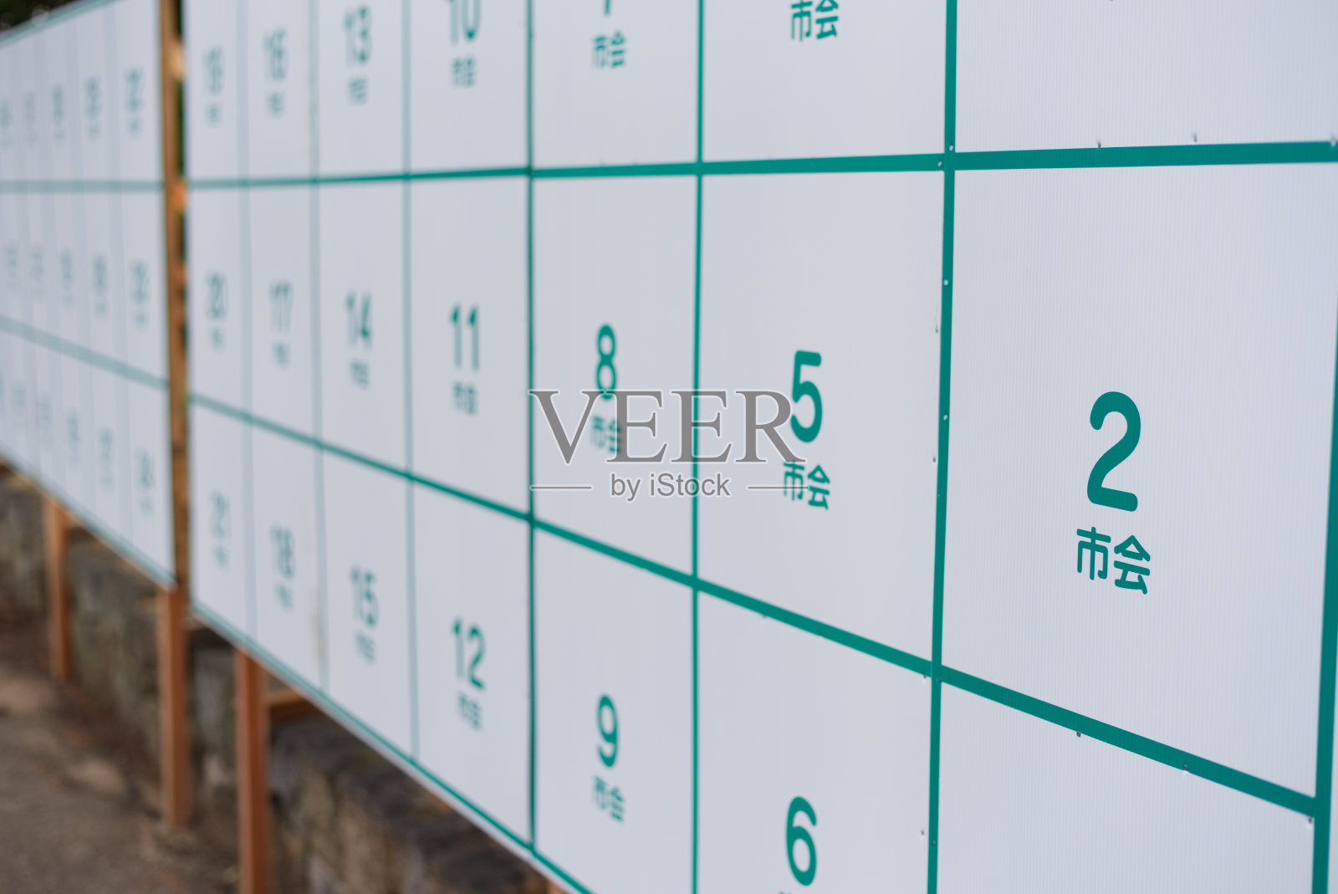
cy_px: 447
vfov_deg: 27.0
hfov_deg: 39.6
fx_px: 1859
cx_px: 669
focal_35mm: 50
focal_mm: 50
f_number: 2.8
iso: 100
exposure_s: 1/640
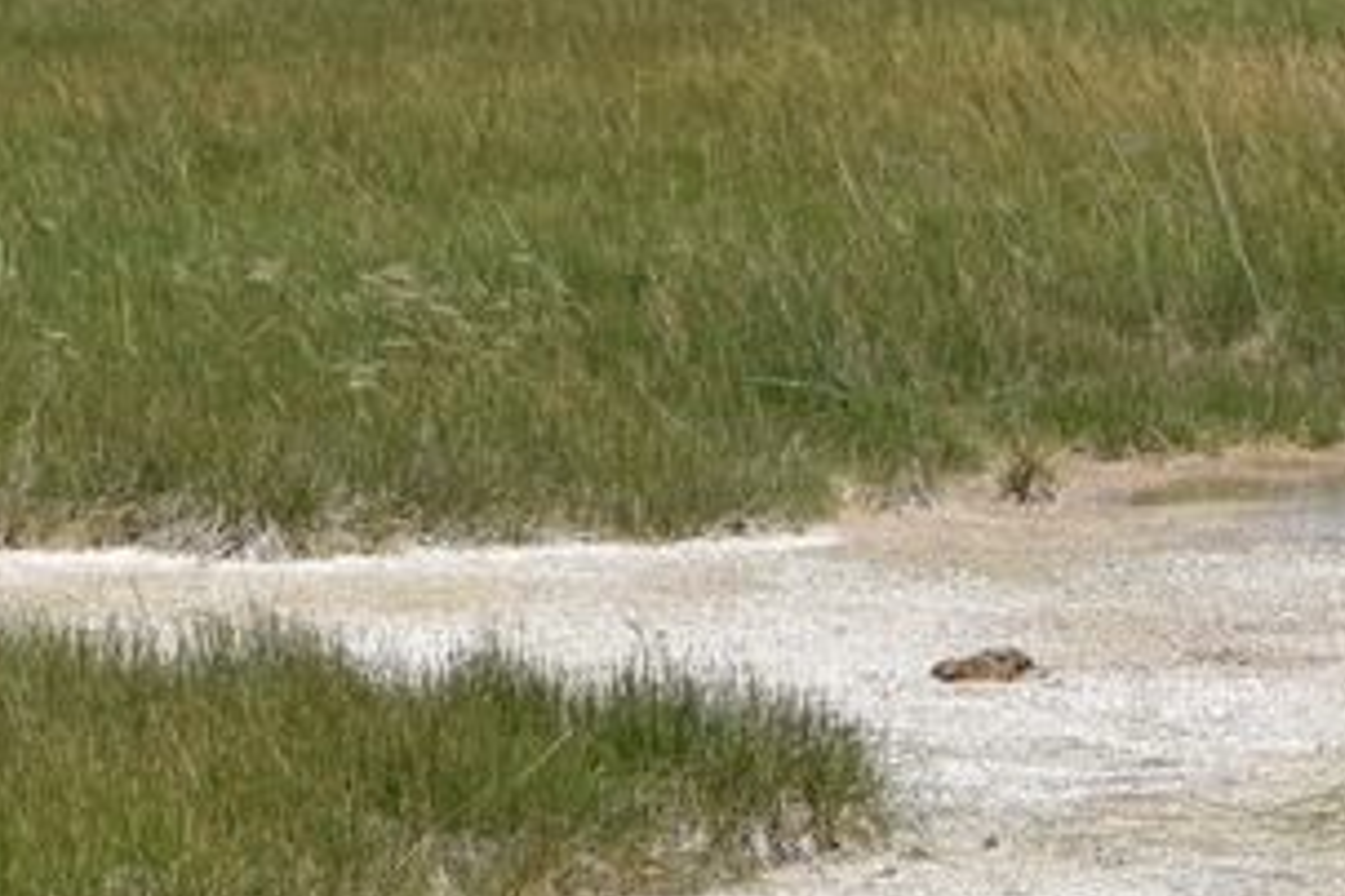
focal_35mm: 287
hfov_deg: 7.2
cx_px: 386
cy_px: 40
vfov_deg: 4.8
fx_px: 10722
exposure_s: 1/320
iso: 100
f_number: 9
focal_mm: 68
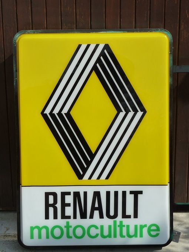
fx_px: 568
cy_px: 126
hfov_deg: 18.9
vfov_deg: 25.0
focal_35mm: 78
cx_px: 94
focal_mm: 12.8
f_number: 5.6
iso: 125
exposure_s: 1/400
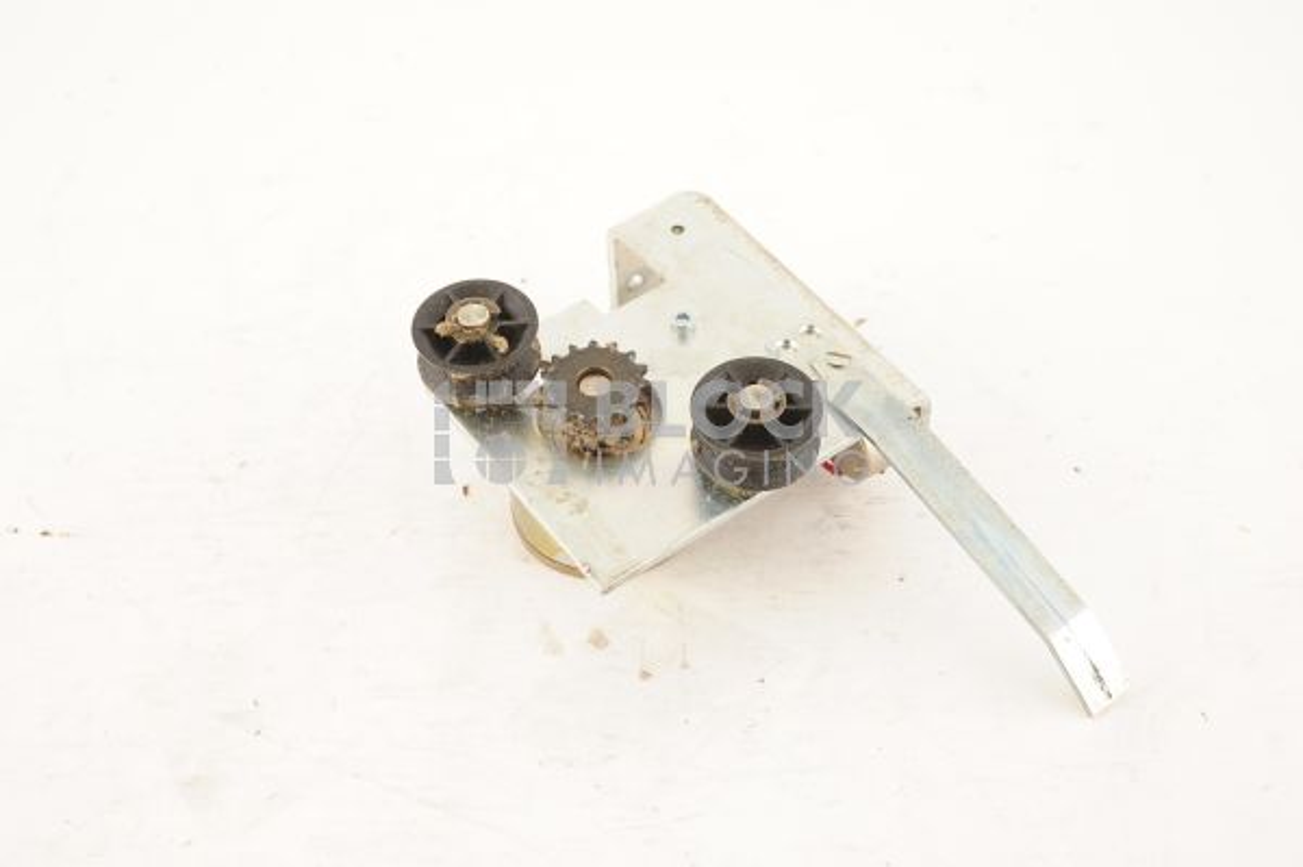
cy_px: 434
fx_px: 1808
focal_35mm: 50
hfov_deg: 39.6
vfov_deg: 26.9
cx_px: 652
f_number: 10
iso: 1600
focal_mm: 50
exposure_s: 1/125
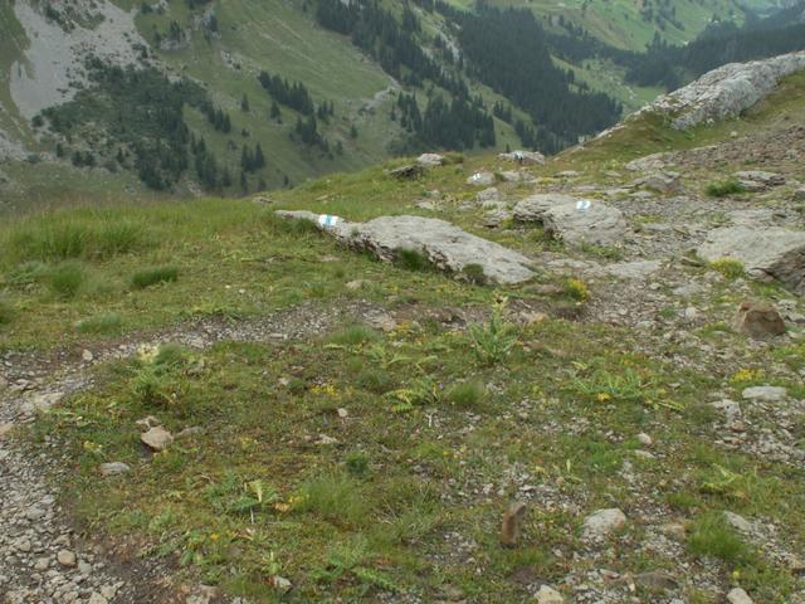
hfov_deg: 45.8
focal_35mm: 41
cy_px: 302
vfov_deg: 35.1
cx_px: 402
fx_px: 953
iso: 50
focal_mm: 6.79
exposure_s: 1/80
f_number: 4.5
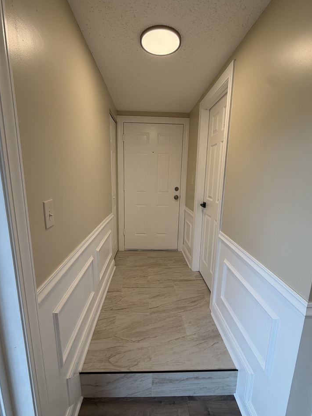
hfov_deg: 78.1
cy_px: 212
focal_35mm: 16
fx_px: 192
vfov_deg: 94.5
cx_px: 153
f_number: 2.2
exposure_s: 1/121
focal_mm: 2.22
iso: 80
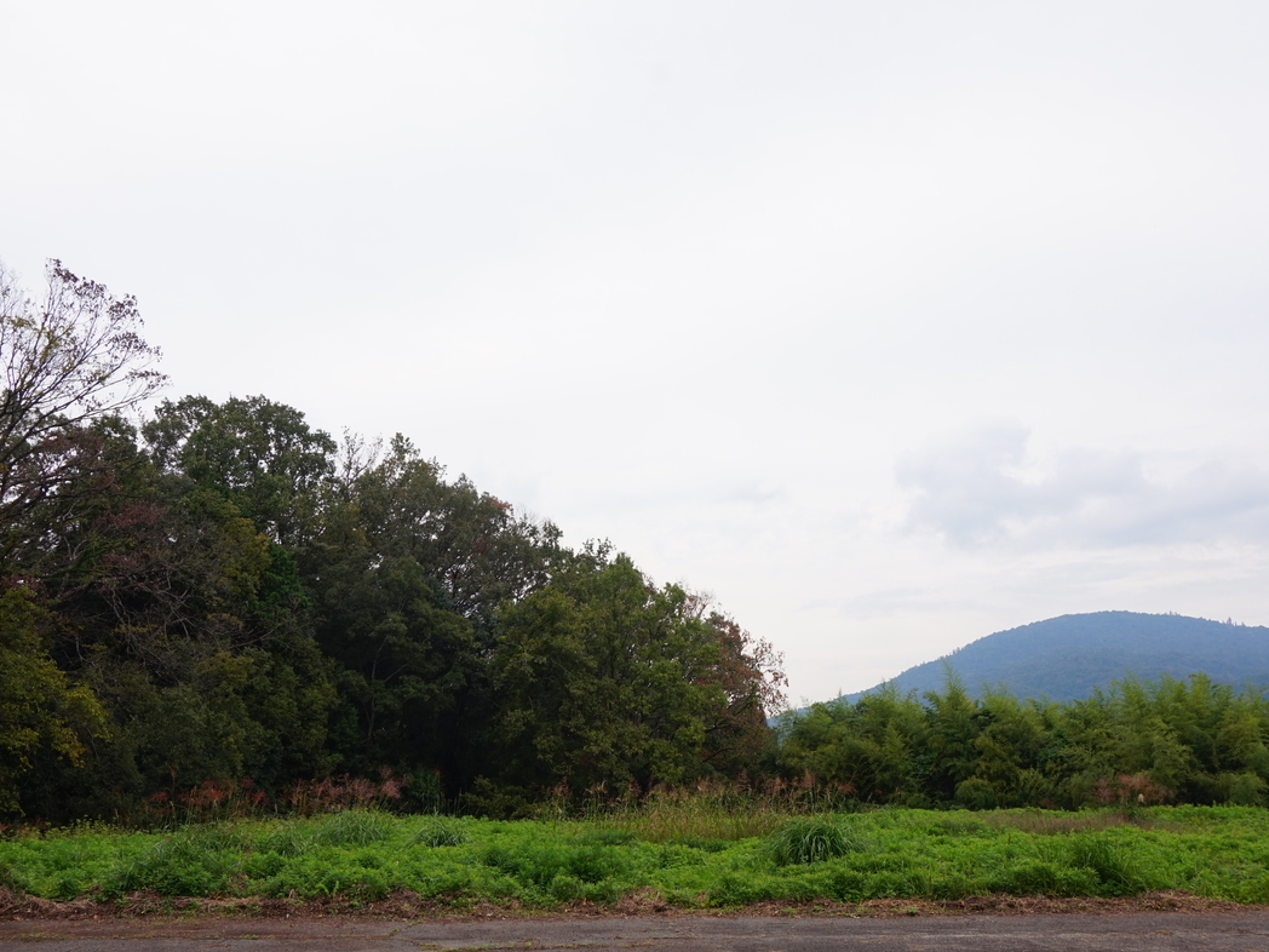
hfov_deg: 55.4
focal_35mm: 33
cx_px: 632
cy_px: 478
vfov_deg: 42.9
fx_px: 1210
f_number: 10
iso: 100
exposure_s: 1/80
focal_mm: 20
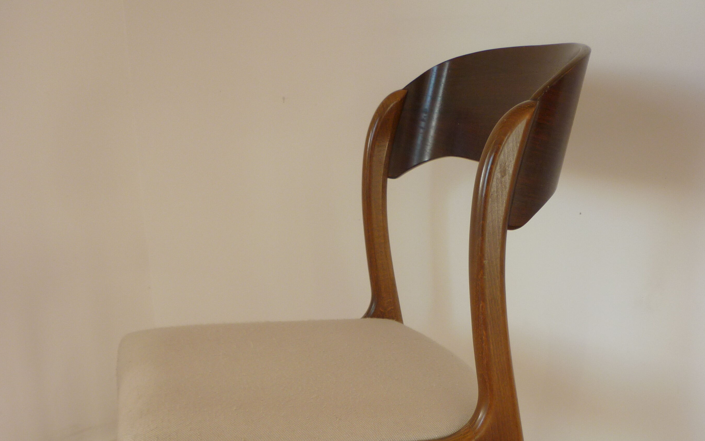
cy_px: 420
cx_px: 353
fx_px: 903
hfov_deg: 42.6
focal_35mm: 47
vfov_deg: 26.3
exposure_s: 1/60
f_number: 2.8
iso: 80
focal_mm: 5.5
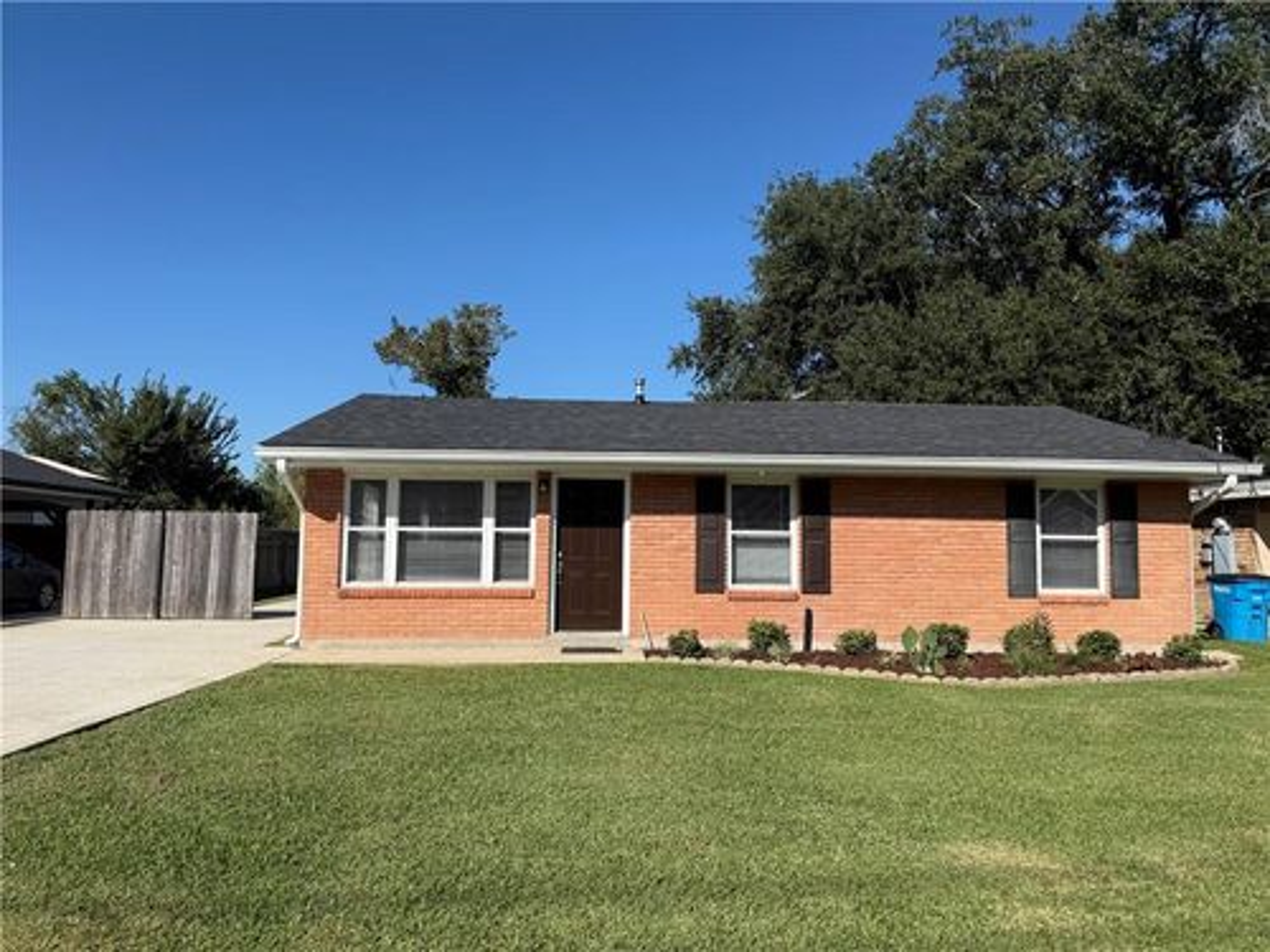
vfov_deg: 56.8
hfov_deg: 71.6
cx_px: 635
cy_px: 476
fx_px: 881
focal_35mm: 24
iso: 80
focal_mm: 6.76
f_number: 1.78
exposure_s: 1/5319
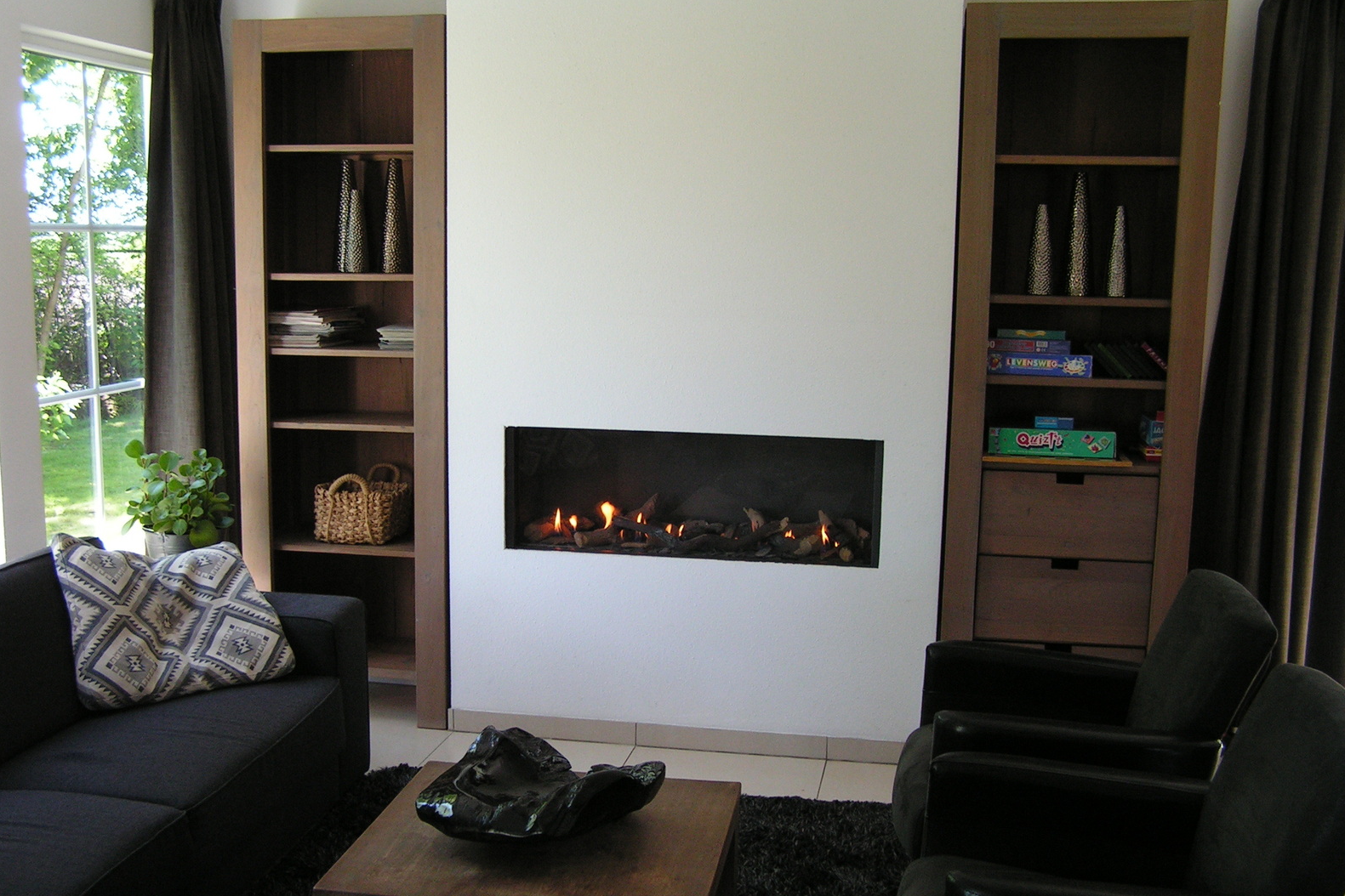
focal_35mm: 40
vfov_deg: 33.4
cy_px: 508
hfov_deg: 48.5
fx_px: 1494
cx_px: 679
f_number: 2.8
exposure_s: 1/40
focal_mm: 6.3
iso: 80
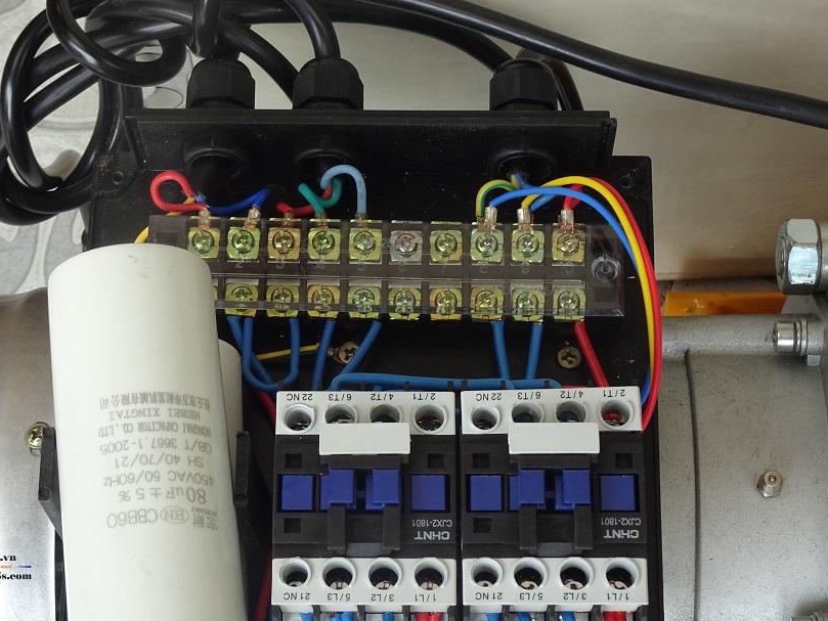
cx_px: 357
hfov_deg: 22.0
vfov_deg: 16.6
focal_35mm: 89
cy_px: 407
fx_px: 2129
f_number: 5
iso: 100
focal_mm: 10.23
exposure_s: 1/50
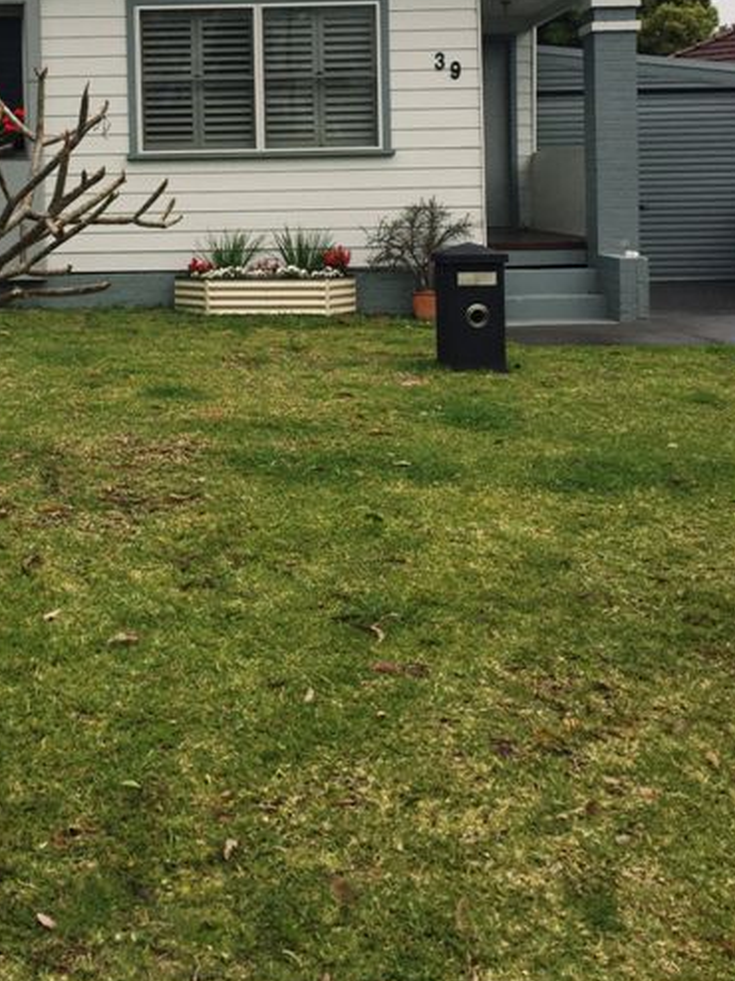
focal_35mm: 47
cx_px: 183
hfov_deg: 30.3
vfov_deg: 39.0
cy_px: 210
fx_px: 1332
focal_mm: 4.15
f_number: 2.2
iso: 32
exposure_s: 1/3300
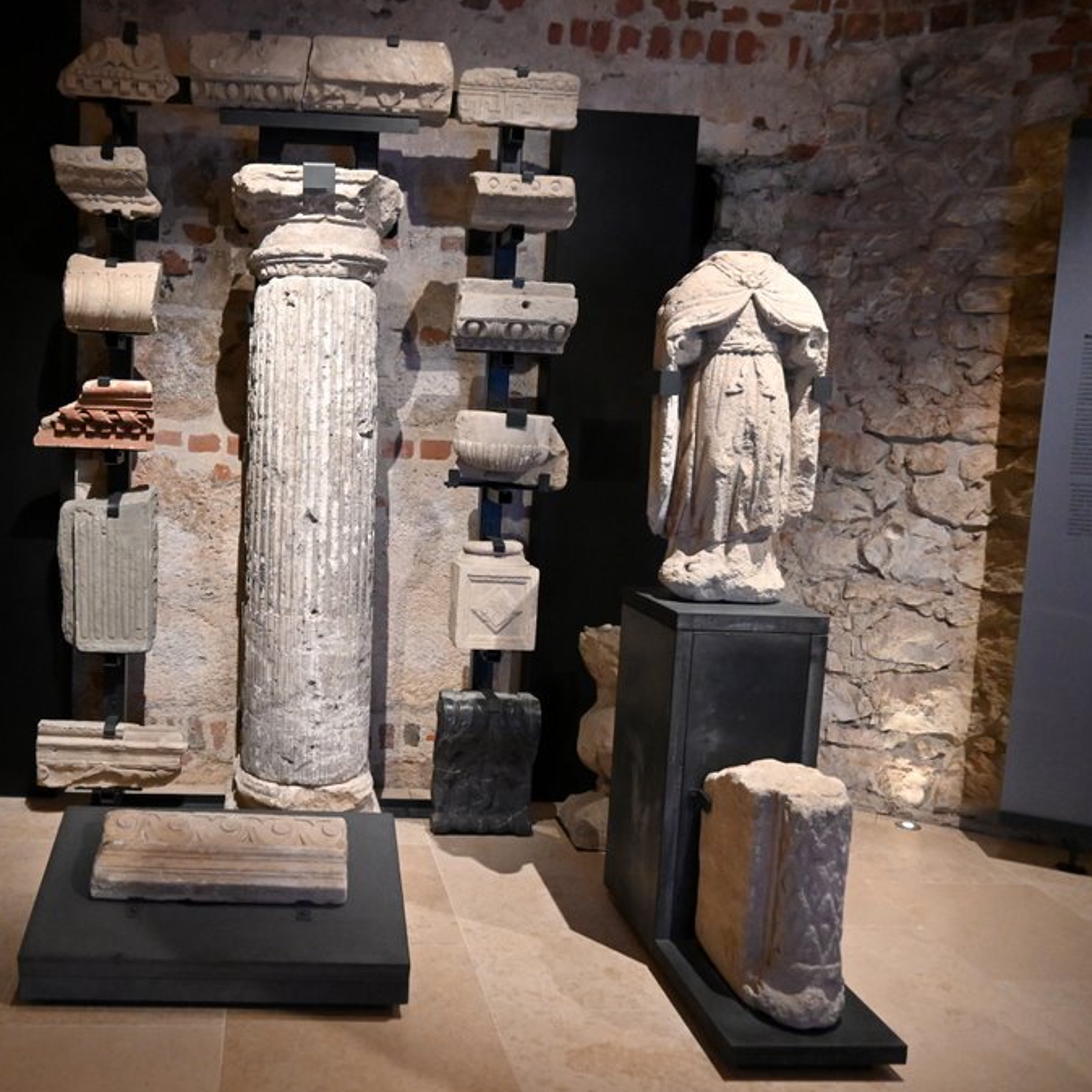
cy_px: 542
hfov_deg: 51.3
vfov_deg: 52.5
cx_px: 343
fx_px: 1106
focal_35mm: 31
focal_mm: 16
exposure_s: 1/100
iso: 3200
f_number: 3.5
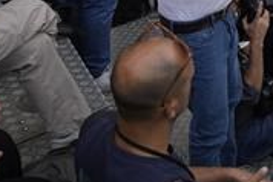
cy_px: -112
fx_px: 721
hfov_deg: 18.5
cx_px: 429
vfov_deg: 13.4
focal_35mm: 95
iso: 500
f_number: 4
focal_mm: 26
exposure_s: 1/1250
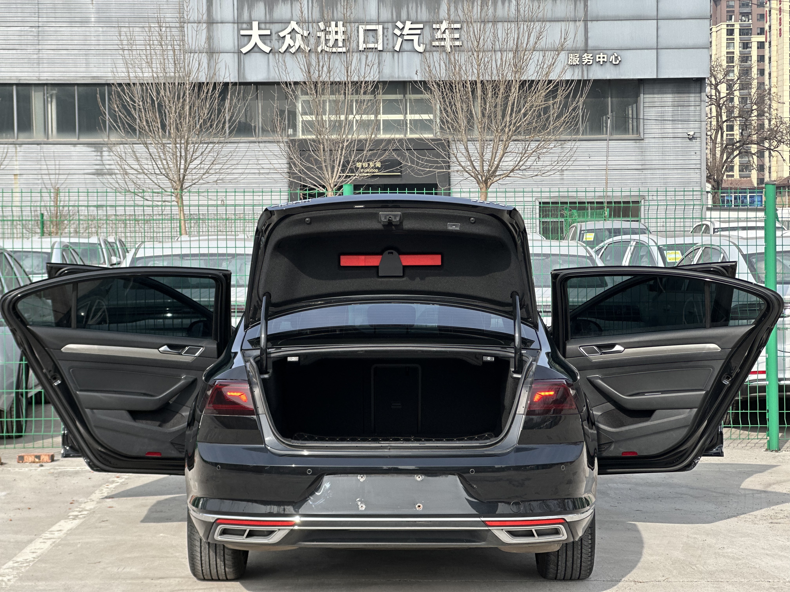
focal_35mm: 77
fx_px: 1757
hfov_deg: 25.3
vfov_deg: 19.1
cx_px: 395
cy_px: 296
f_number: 2.8
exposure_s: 1/376
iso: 32
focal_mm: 9
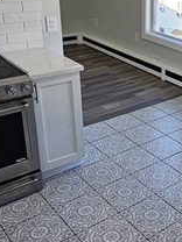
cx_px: 191
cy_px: 104
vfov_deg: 39.6
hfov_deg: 28.0
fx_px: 336
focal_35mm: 48
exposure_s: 1/120
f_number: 2.2
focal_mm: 2.2
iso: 64
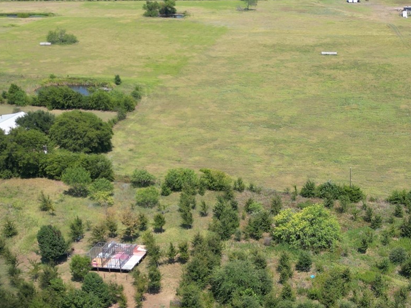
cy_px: 232
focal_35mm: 63
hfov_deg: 29.9
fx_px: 748
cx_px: 335
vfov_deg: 23.0
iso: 100
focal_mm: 6.72
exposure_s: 1/2000
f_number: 1.7
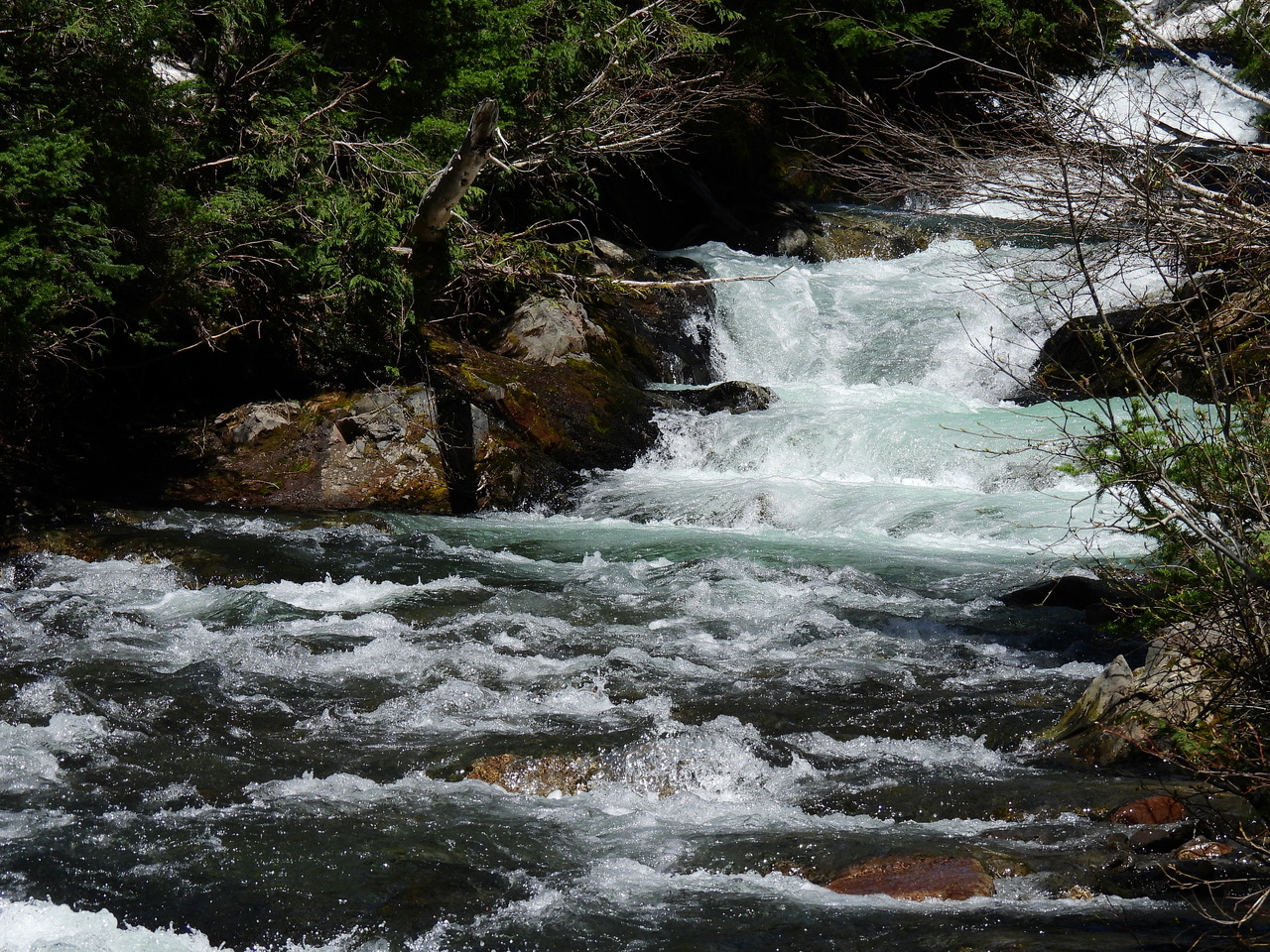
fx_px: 8805
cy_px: 476
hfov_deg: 8.2
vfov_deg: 6.2
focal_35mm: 240
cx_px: 635
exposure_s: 1/800
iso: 100
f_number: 4.5
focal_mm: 42.8
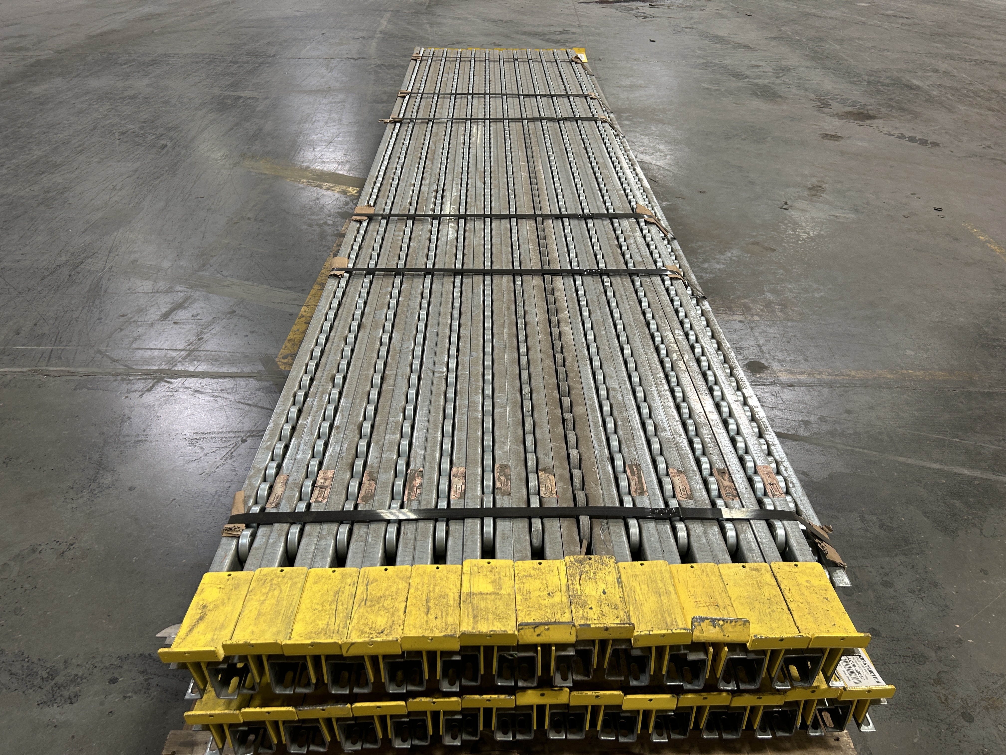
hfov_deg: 67.3
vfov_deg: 53.1
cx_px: 503
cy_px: 378
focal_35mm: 26
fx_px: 756
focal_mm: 5.7
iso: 80
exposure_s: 1/60
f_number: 1.5
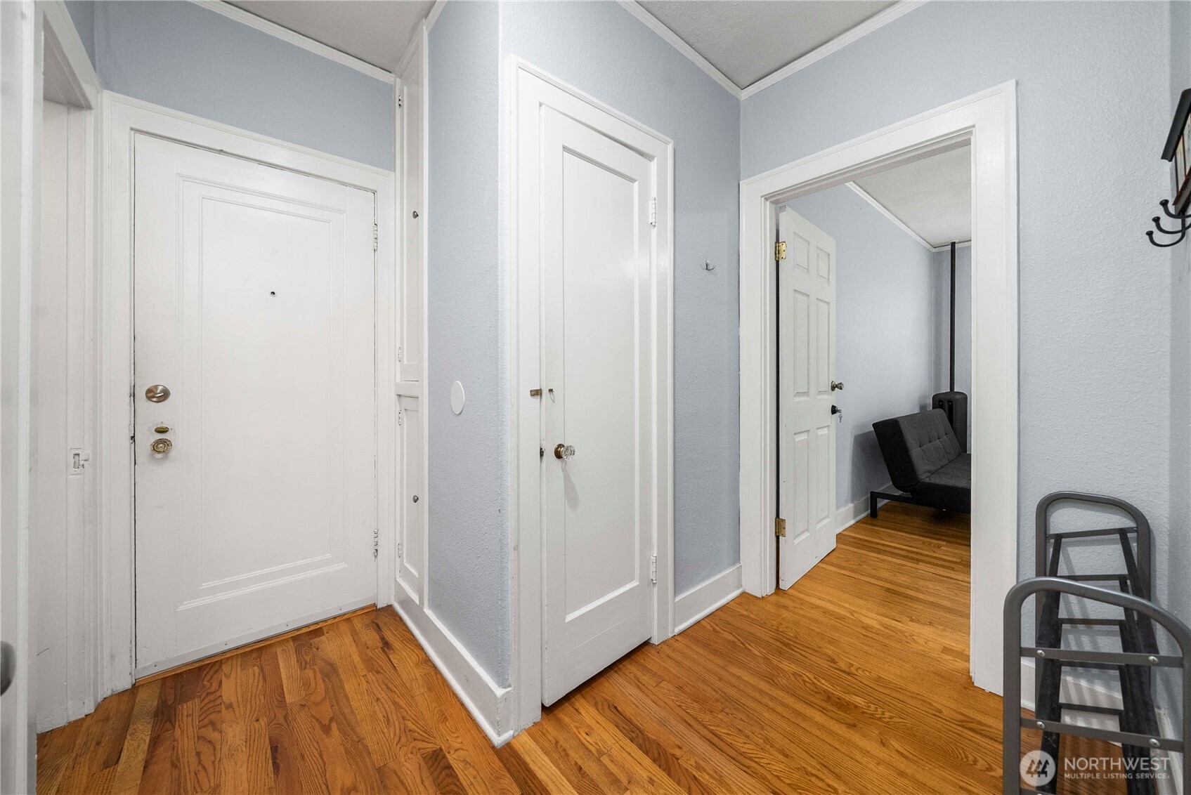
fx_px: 397
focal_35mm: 12
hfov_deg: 112.6
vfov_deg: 90.1
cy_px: 398
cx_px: 596
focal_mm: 12
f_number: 7.1
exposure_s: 1/60
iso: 250
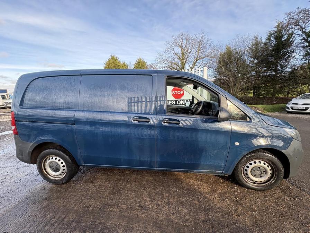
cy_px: 116
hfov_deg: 102.1
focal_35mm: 14
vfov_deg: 85.7
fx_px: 125
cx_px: 155
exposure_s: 1/179
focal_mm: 2.22
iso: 64
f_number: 2.2
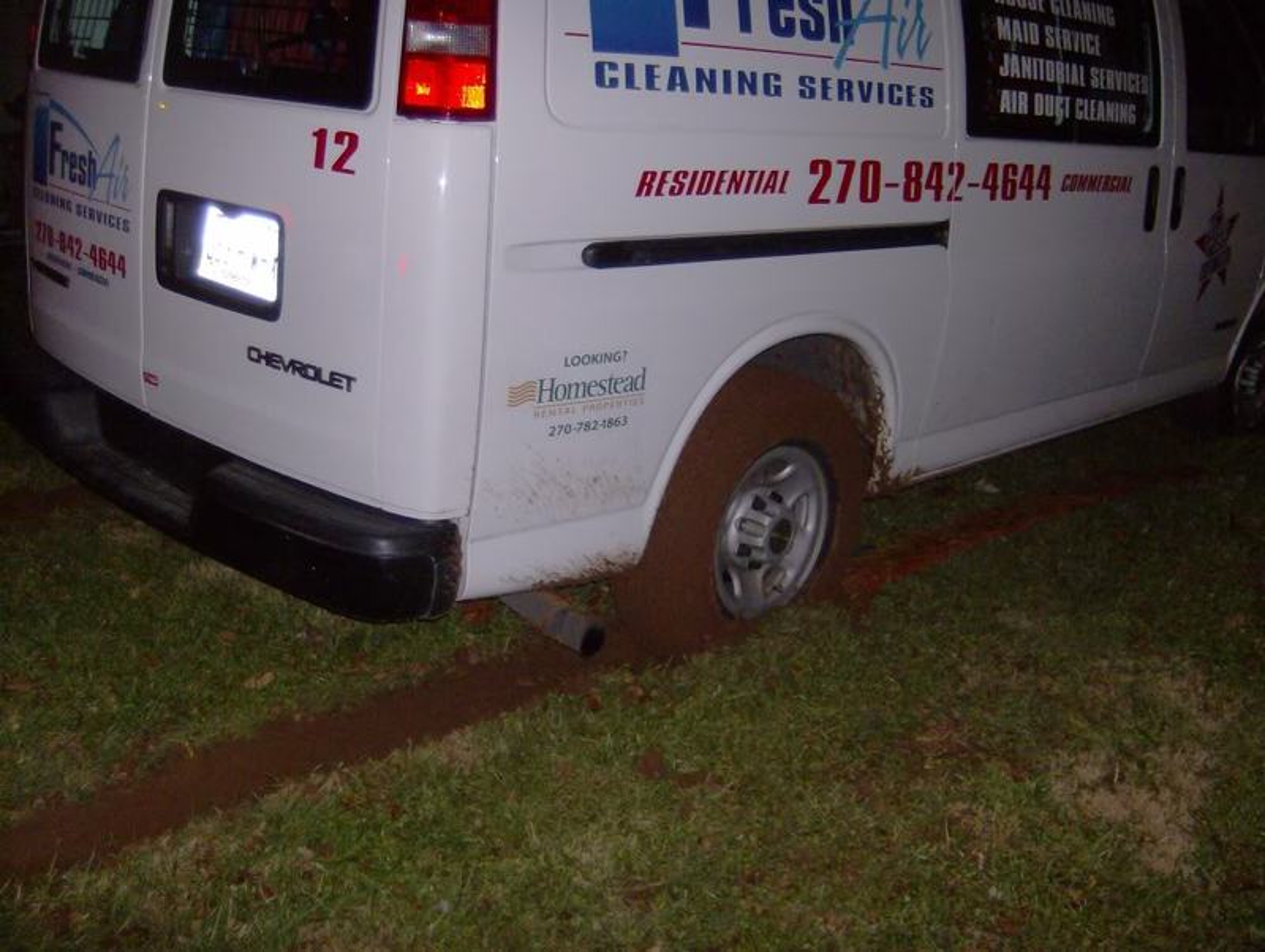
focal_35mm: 36
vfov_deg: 39.7
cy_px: 476
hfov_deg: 51.3
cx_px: 632
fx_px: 1317
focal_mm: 6
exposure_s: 1/60
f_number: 2.8
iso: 200
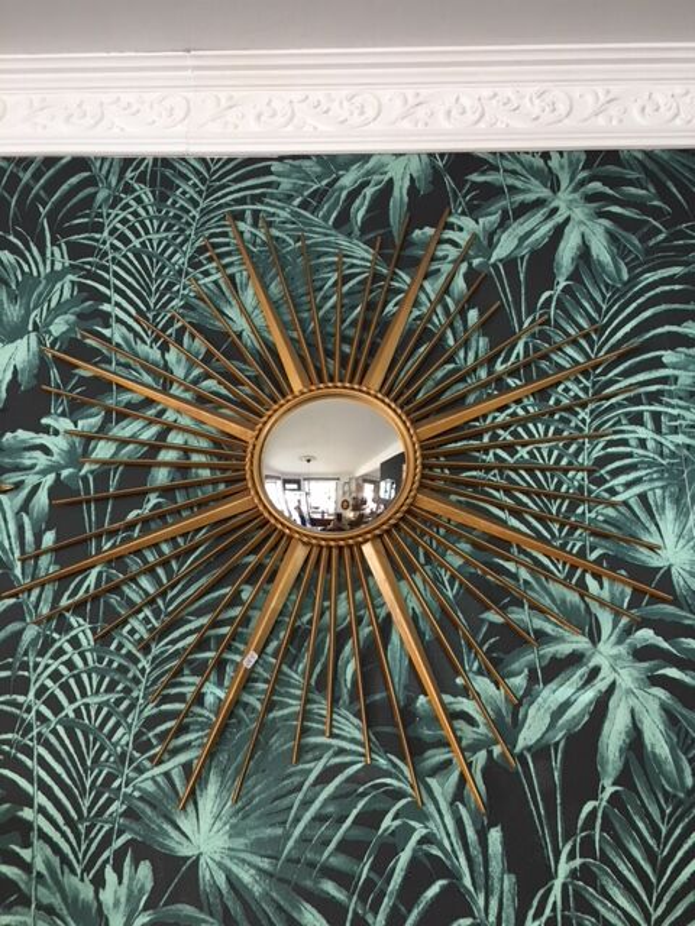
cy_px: 463
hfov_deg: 48.2
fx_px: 776
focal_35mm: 29
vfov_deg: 61.7
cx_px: 348
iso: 32
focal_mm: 4.15
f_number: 2.2
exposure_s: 1/33
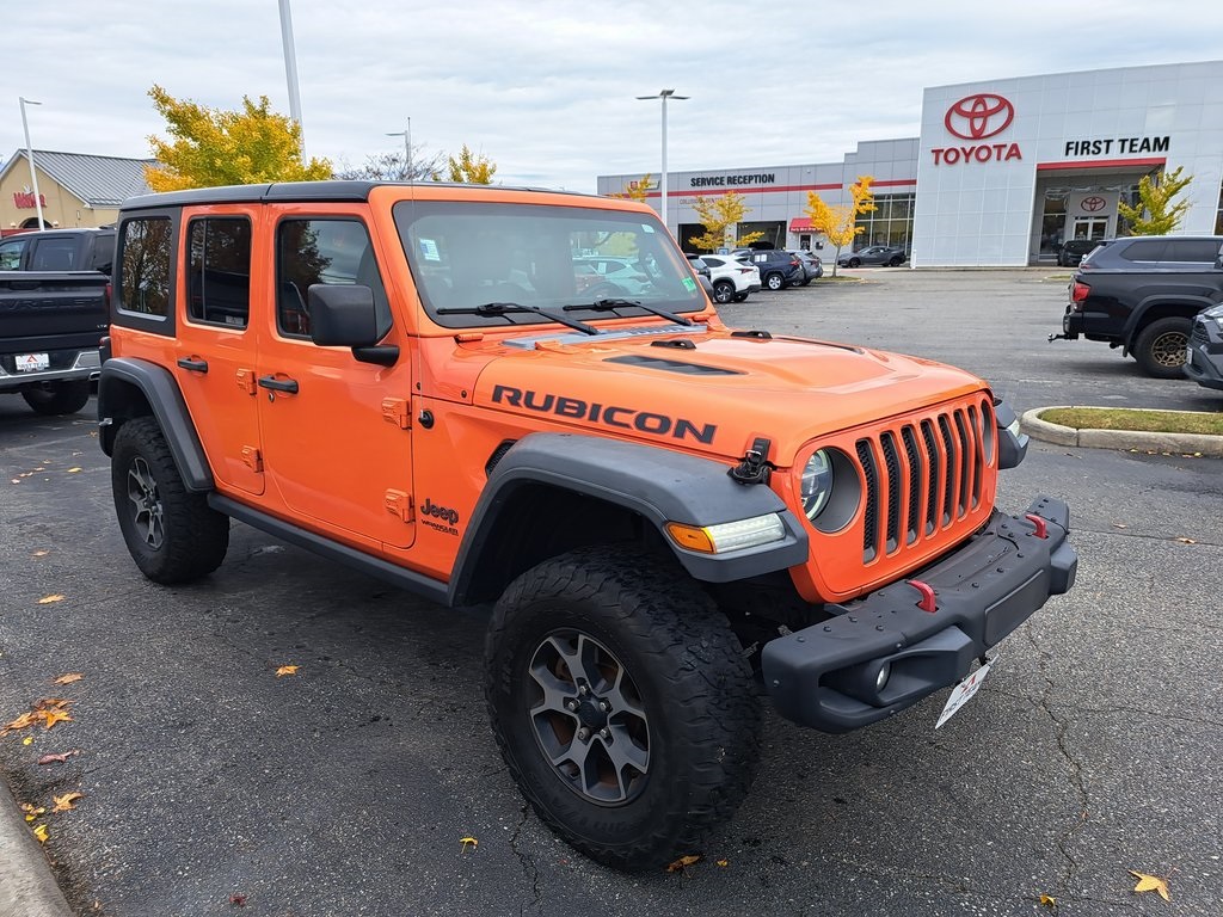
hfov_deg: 71.6
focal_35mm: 24
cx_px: 612
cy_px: 458
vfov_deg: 56.8
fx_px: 848
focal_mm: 5.23
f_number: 1.8
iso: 50
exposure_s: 1/313
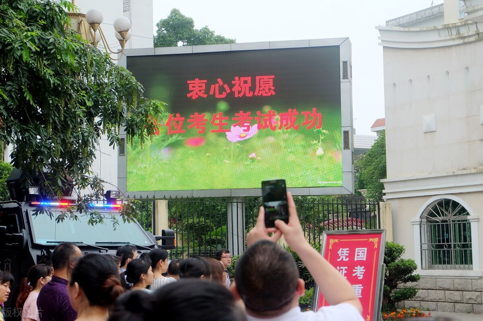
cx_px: 242
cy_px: 160
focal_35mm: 75
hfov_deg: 27.0
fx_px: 1005
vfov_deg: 18.2
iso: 400
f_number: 7.1
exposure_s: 1/140
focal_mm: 50
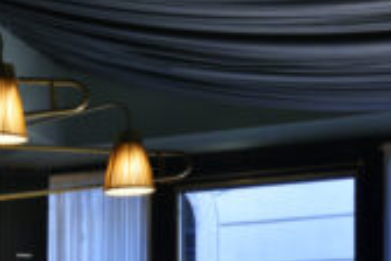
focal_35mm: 167
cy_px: 471
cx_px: -300
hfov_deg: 11.5
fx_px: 1814
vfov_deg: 7.9
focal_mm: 35
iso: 200
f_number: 11
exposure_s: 1/200
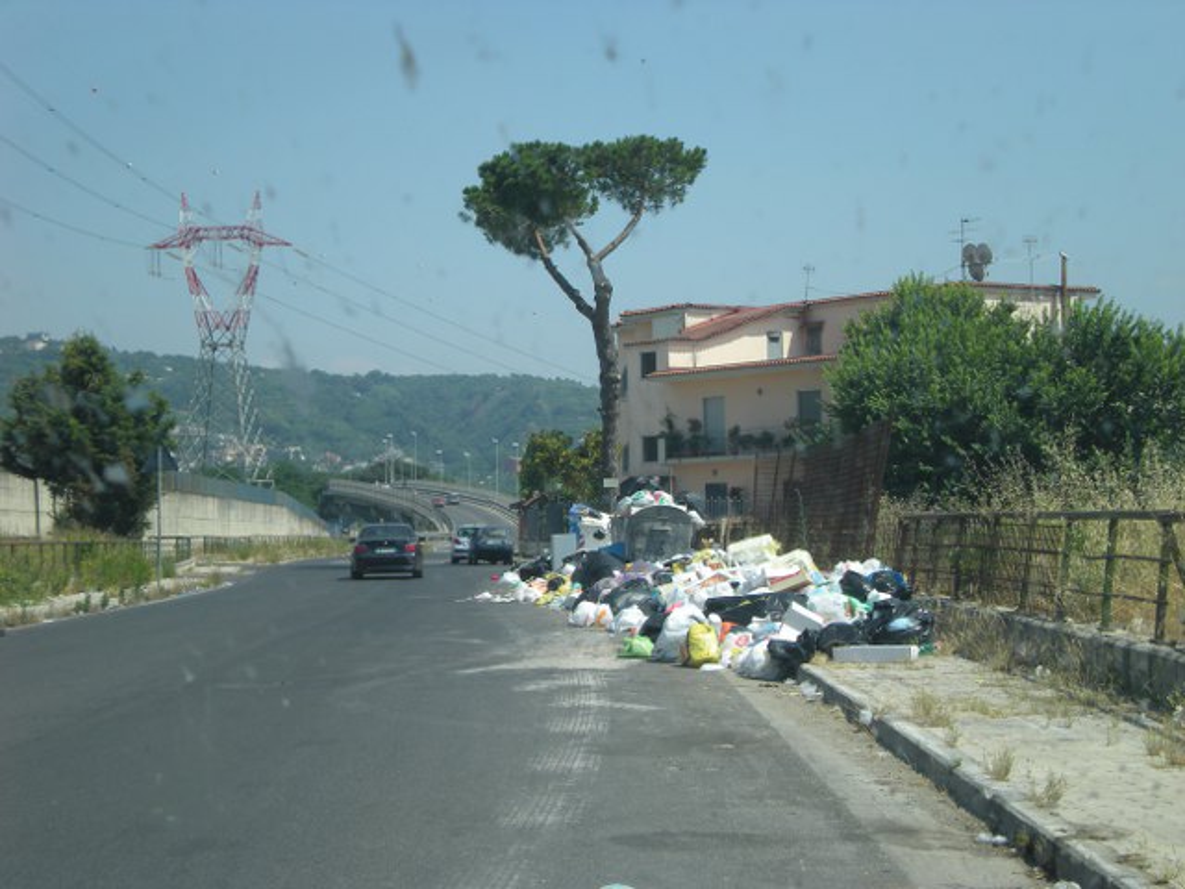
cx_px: 592
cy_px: 444
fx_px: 2533
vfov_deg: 19.9
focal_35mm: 74
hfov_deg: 26.3
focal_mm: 12.3
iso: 64
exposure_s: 1/183
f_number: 6.5
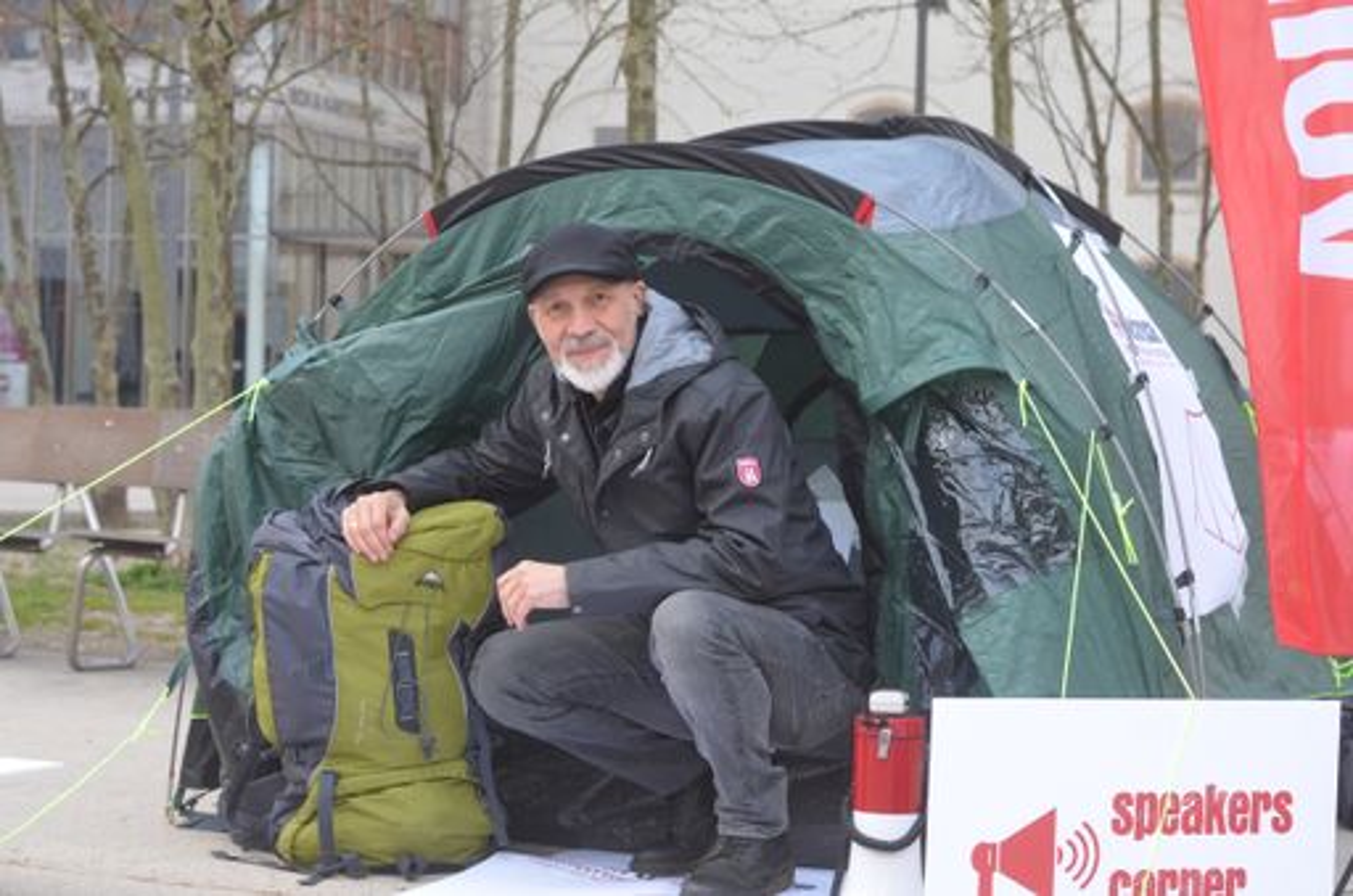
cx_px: 676
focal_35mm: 75
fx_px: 2813
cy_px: 448
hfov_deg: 27.0
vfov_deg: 18.1
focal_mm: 50
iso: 400
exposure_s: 1/125
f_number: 5.6
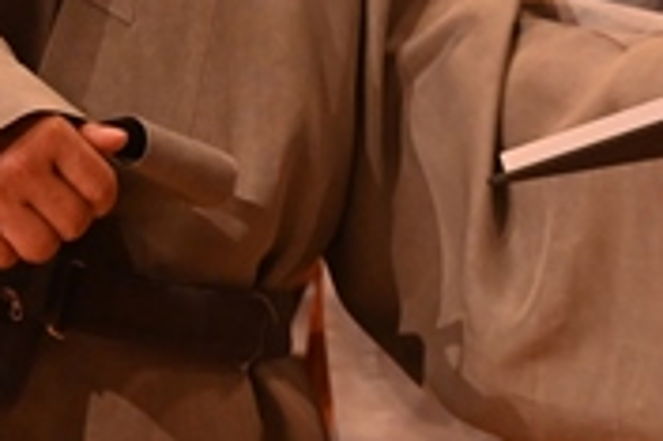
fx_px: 5630
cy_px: -547
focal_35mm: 306
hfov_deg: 6.7
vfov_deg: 4.4
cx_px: 154
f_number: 5.6
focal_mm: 56
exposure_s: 1/125
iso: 1800
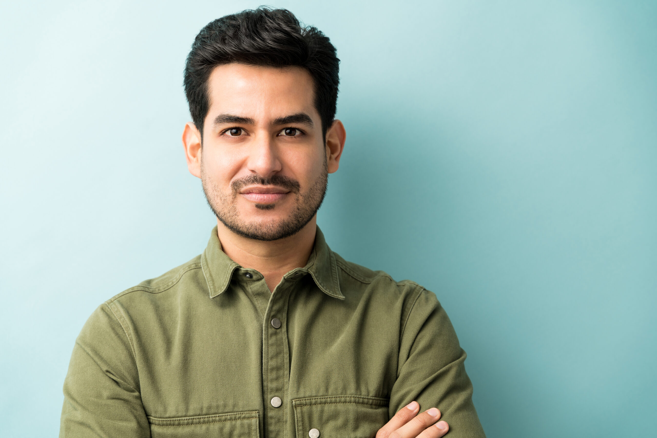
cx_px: 328
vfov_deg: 18.2
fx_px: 1369
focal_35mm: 75
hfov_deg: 27.0
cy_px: 219
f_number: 5
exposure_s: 1/250
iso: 100
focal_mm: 75
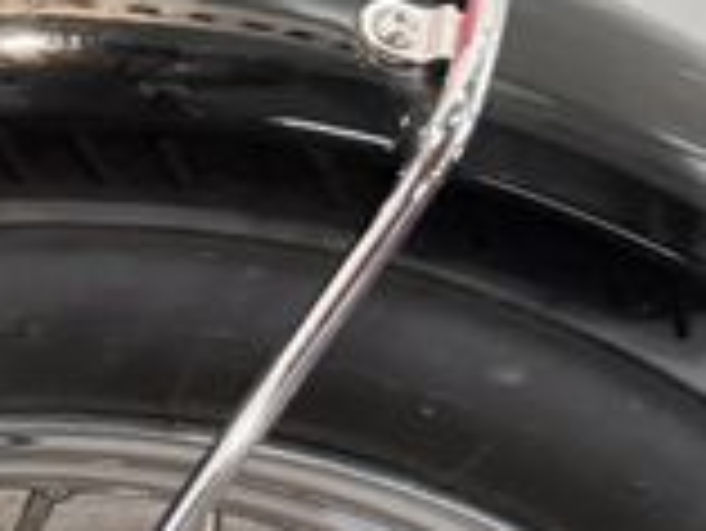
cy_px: 806
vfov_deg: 14.1
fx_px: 2000
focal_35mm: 98
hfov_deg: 18.6
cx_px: -220
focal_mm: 6.76
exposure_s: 1/33
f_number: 1.78
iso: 640
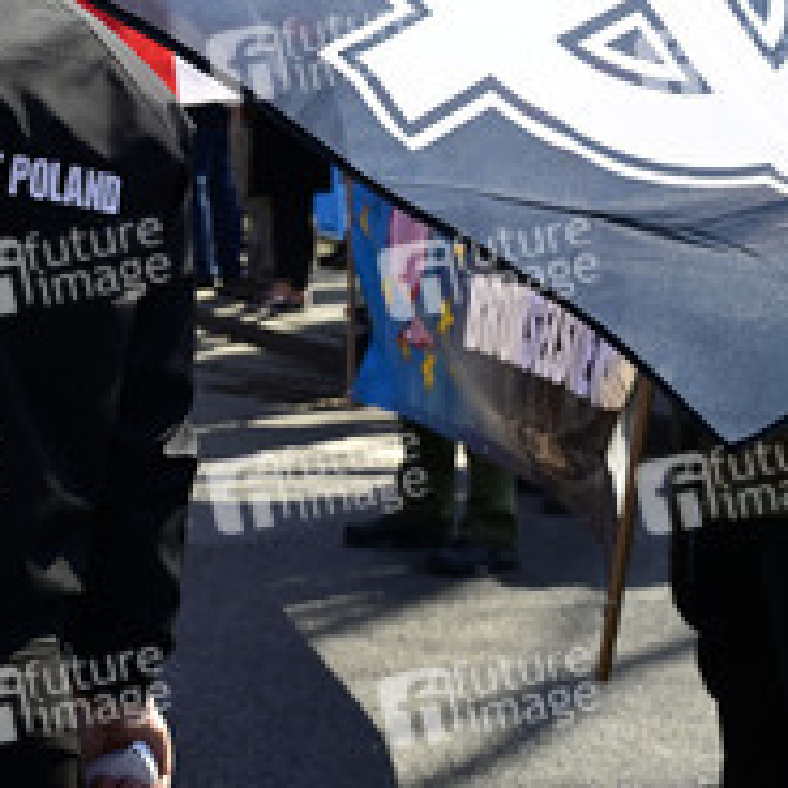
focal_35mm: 98
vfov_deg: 17.6
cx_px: -54
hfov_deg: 17.2
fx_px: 2524
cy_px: 163
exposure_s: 1/320
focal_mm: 47
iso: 250
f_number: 8
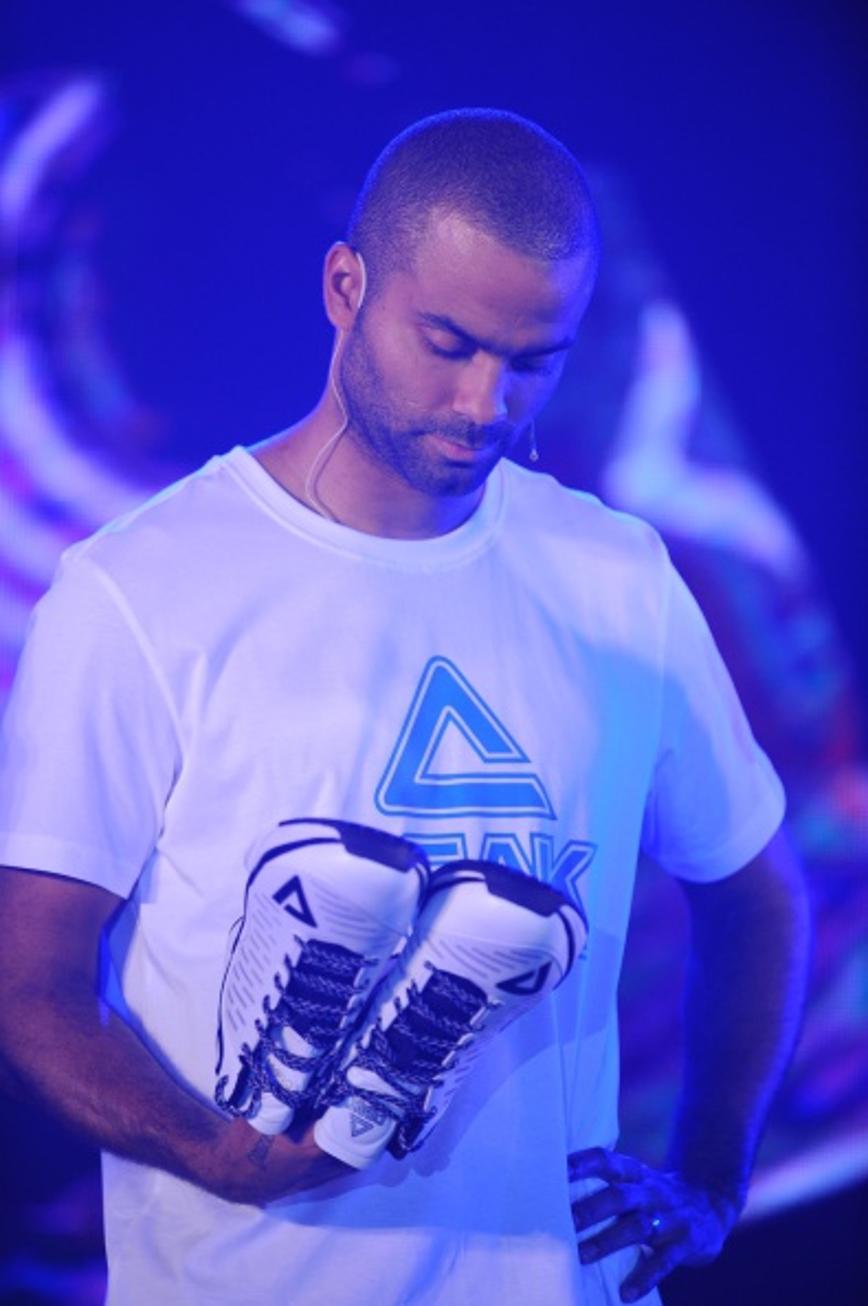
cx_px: 434
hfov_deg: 3.4
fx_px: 14491
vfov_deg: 5.2
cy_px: 653
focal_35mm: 400
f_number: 2.8
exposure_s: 1/1250
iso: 2000
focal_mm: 400
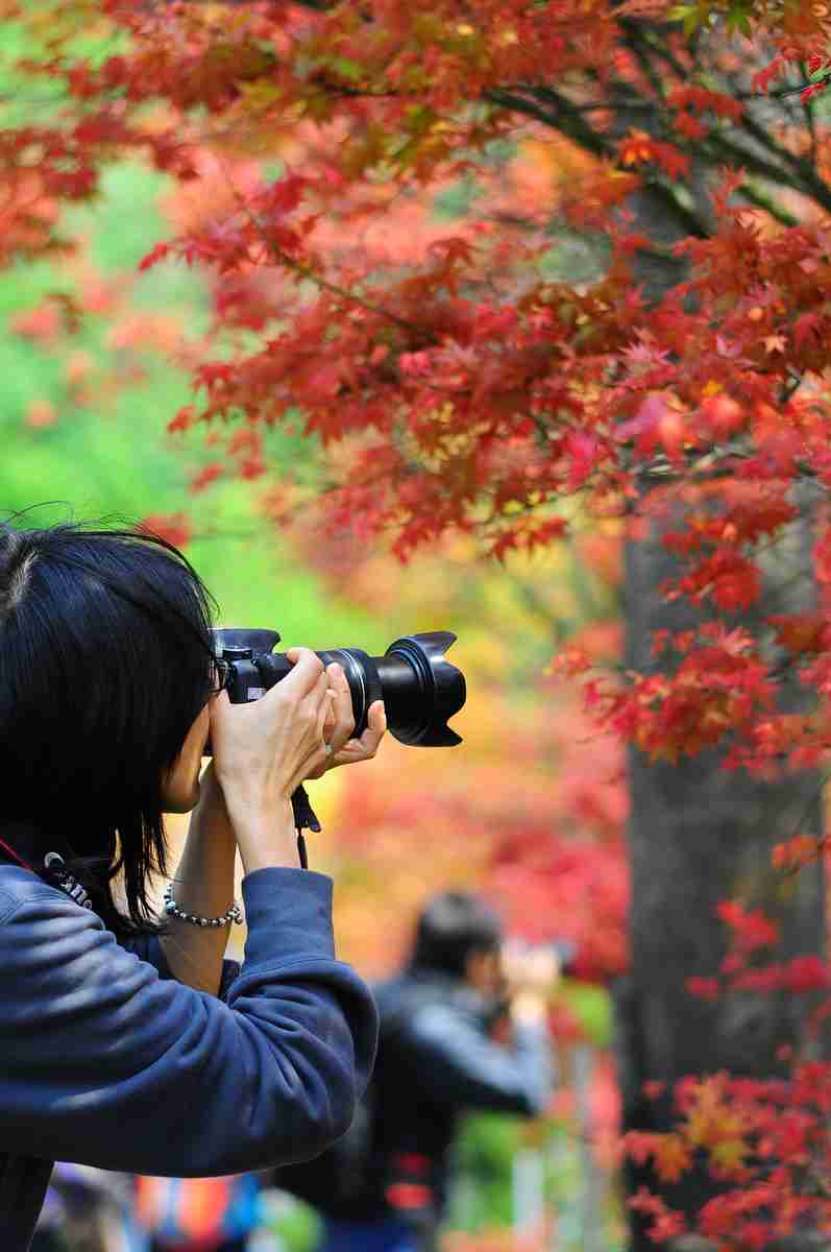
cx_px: 416
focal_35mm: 158
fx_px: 5467
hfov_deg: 8.7
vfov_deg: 13.1
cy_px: 626
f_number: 3
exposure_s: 1/500
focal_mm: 105
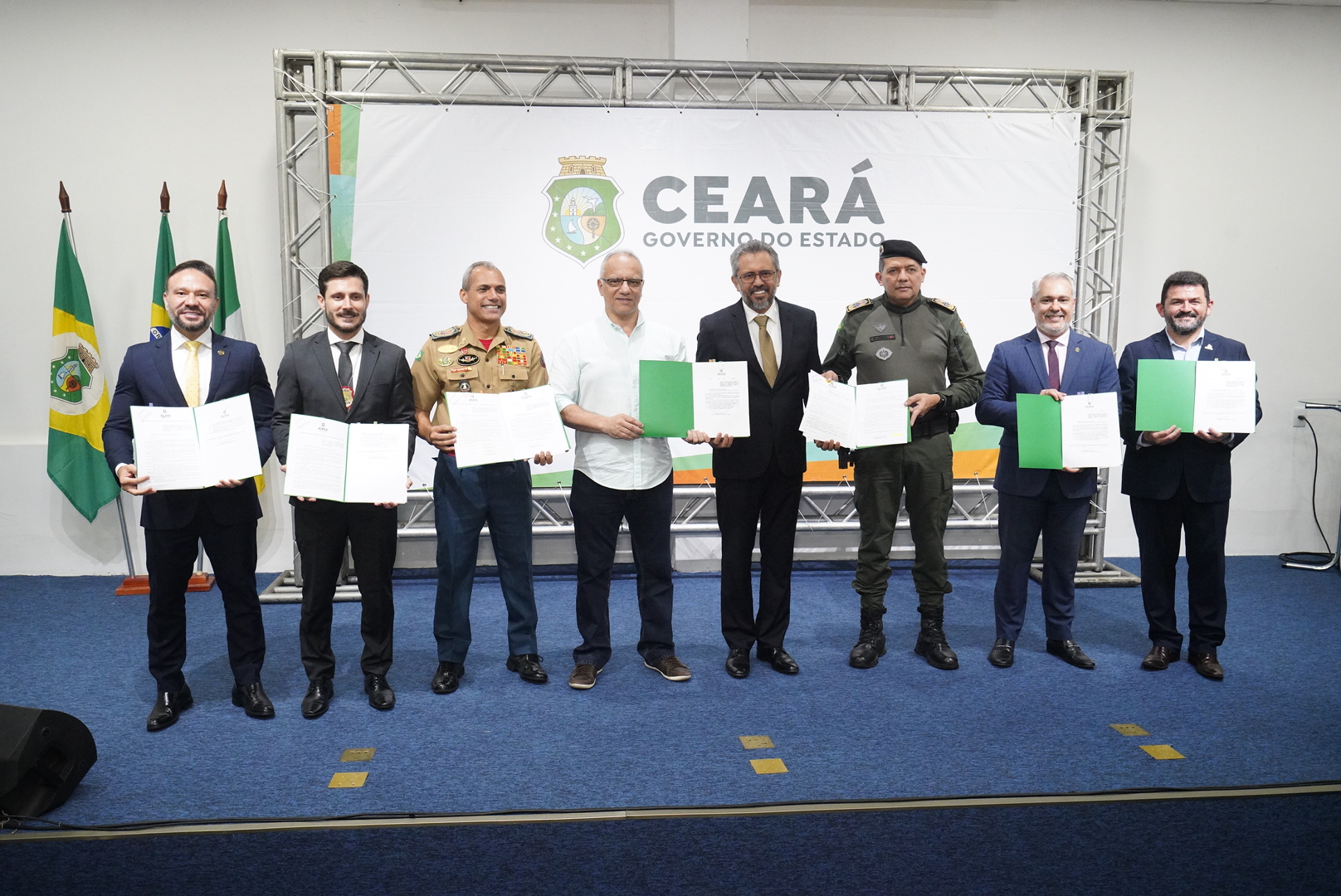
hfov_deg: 61.9
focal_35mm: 30
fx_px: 1118
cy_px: 448
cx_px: 670
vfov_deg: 43.7
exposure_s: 1/160
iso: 8000
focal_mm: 30
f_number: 6.3
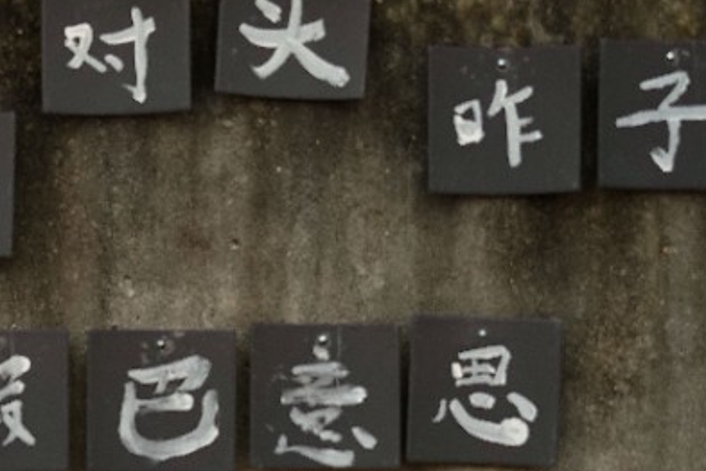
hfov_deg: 12.3
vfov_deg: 8.3
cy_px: 414
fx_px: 3216
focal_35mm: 164
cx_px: -66
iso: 100
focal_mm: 46
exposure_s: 1/200
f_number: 4.5
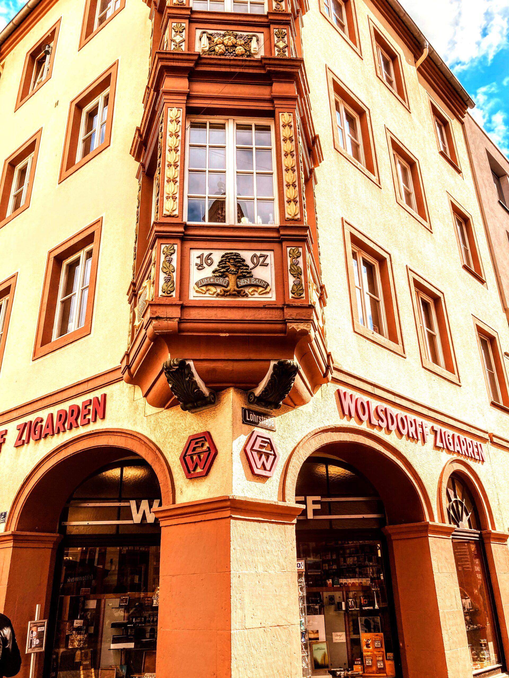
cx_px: 254
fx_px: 549
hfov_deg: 49.7
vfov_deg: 63.4
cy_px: 339
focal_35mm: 28
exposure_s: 1/1567
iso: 20
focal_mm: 3.99
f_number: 1.8
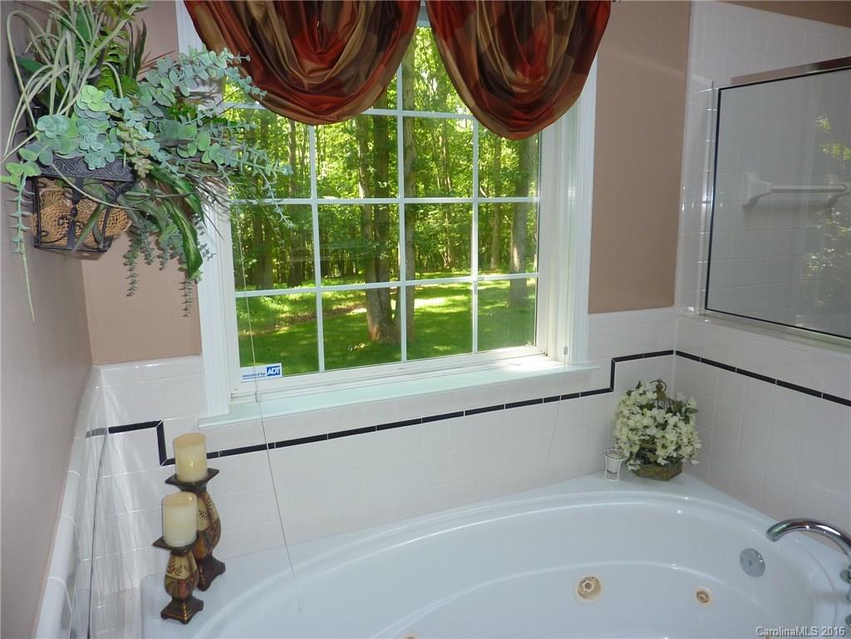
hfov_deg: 69.4
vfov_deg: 54.9
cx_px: 426
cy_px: 320
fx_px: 615
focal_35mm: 25
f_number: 3.3
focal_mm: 4.1
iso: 100
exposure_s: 1/30
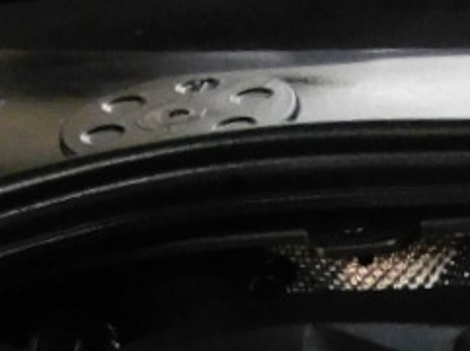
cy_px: 1022
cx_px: 1010
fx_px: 2074
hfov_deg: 11.4
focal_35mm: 153
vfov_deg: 8.3
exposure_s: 1/30
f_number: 3
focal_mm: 4
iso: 400
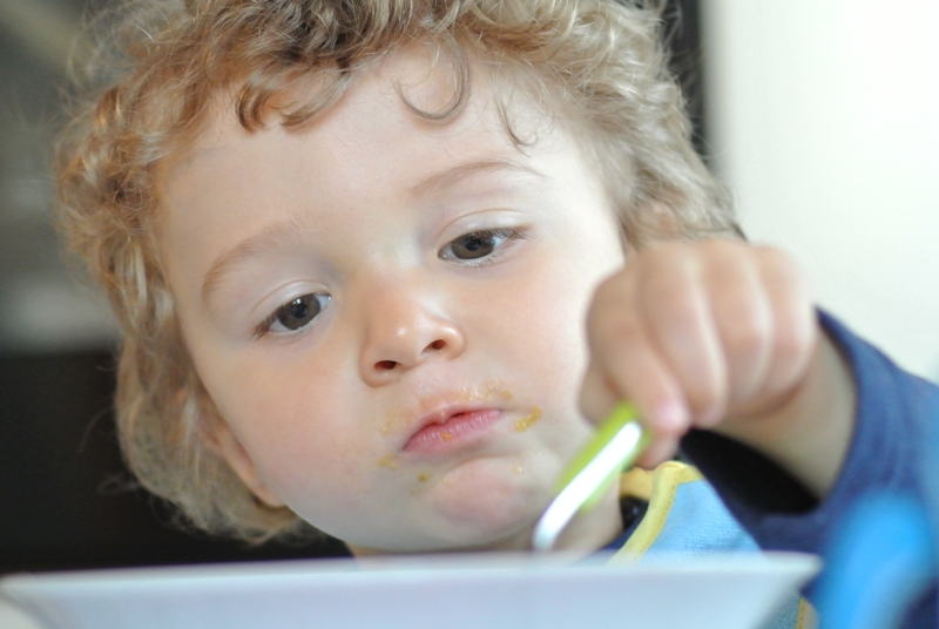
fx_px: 3526
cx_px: 470
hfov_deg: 15.2
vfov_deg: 10.2
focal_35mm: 135
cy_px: 314
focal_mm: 50
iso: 1600
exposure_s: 1/80
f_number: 2.5
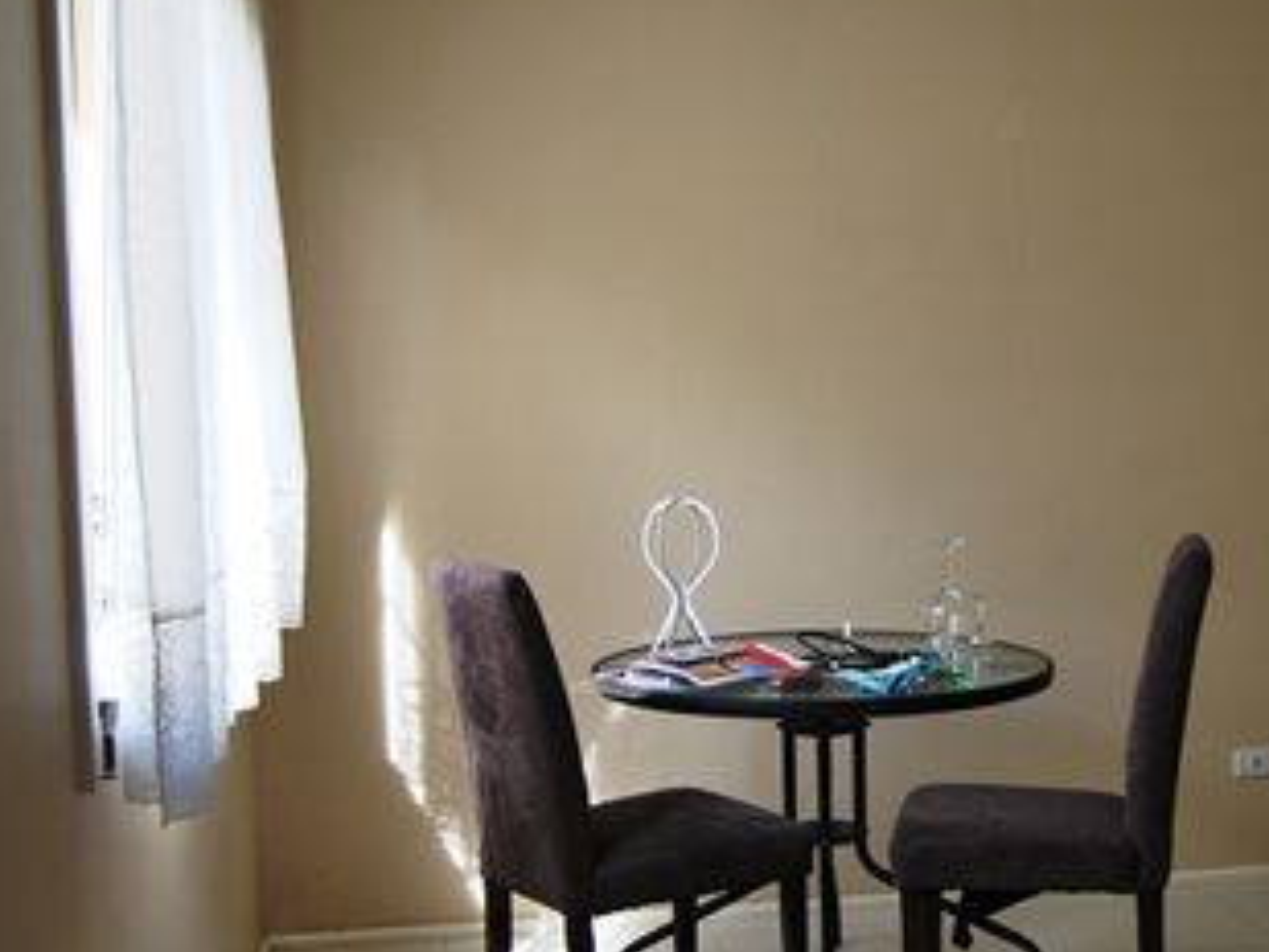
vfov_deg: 25.7
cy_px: 519
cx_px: 854
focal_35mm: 57
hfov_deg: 33.4
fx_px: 2090
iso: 200
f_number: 4.2
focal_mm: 26
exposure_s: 1/60
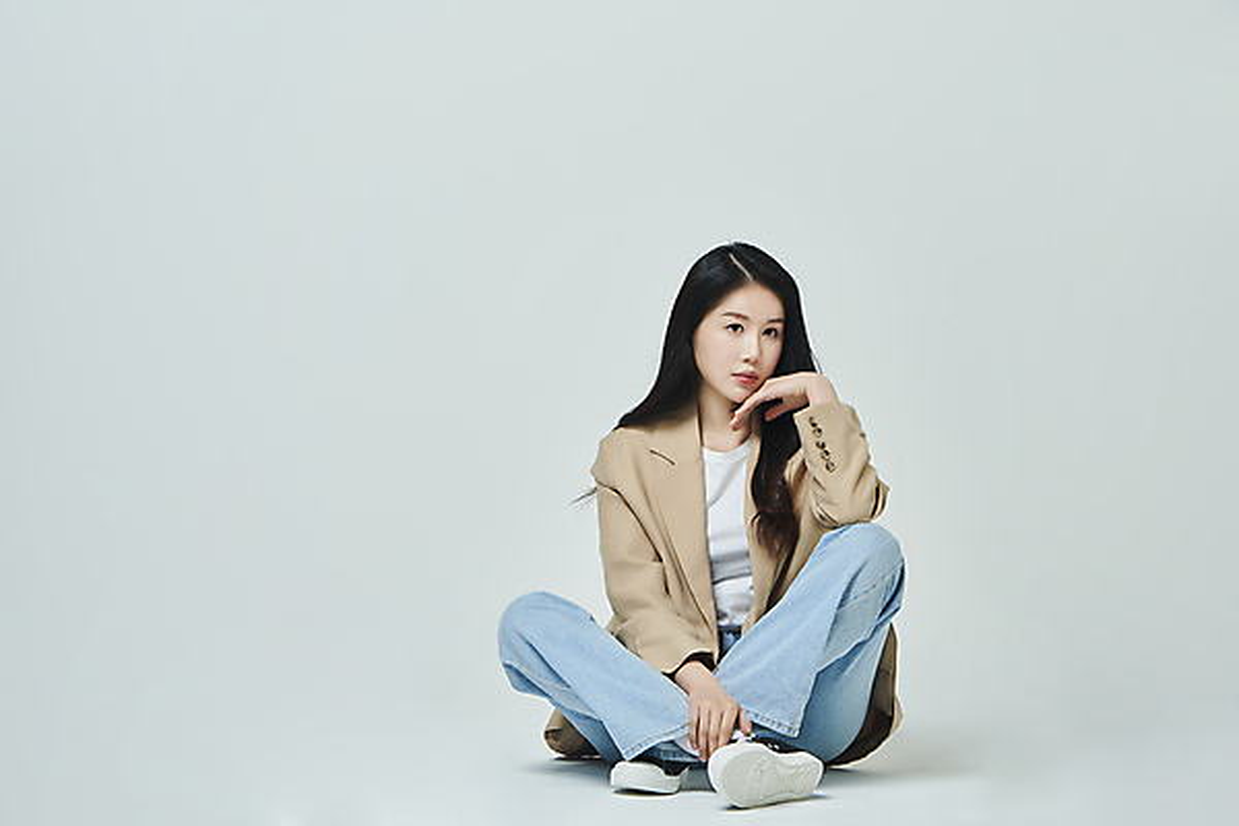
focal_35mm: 70
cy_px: 413
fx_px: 2409
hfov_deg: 28.8
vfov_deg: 19.5
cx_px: 620
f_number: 11
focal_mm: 70
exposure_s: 1/125
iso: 100
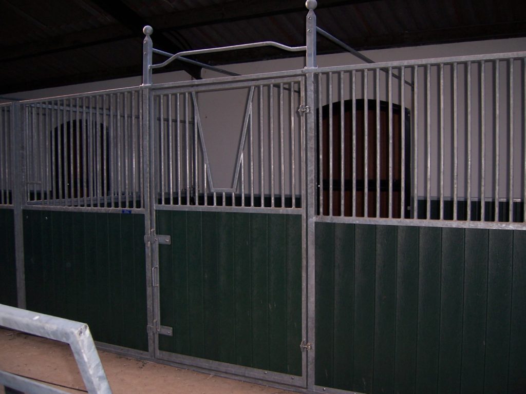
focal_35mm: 36
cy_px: 197
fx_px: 547
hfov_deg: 51.4
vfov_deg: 39.7
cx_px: 263
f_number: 3
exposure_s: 1/60
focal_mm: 6
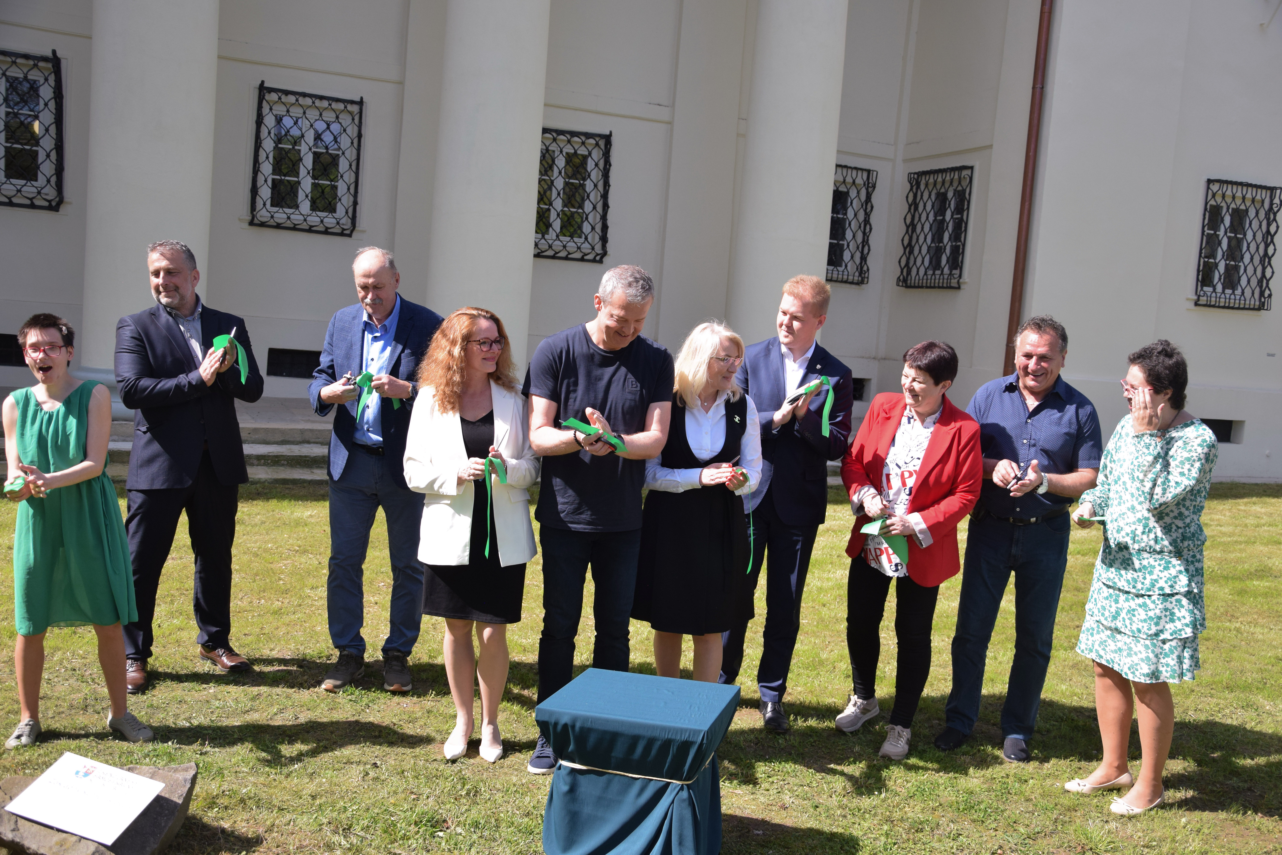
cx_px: 641
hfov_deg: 57.2
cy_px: 428
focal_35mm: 33
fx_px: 1175
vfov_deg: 40.0
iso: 500
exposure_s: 1/1600
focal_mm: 22
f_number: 4
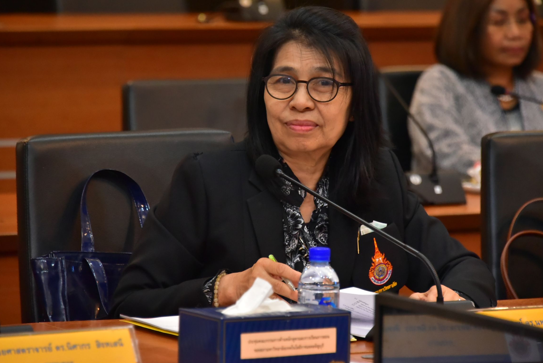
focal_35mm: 251
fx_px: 3787
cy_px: 167
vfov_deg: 5.5
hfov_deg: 8.2
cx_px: 283
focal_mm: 230
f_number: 6.3
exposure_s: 1/160
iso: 8000
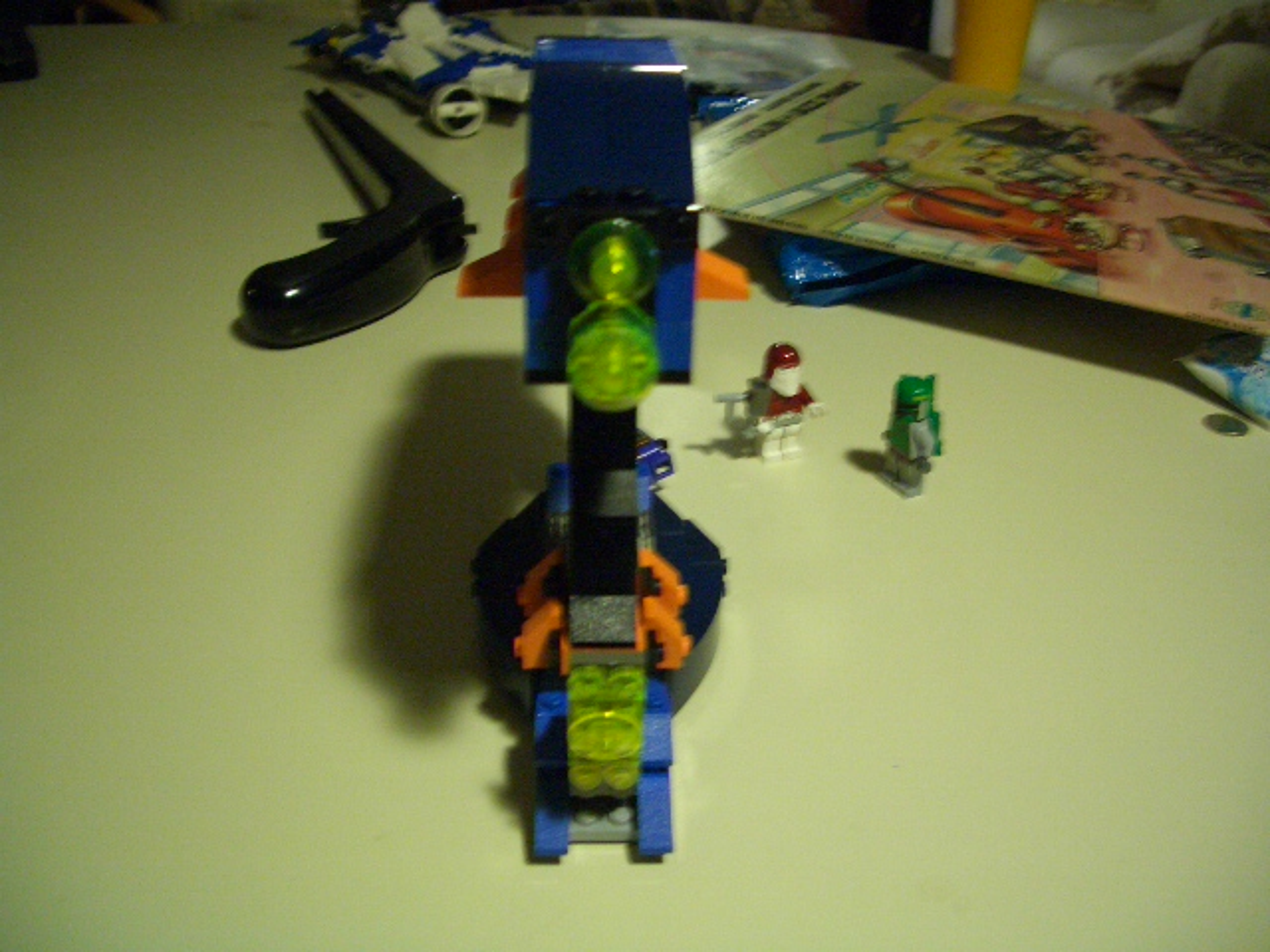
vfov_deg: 40.7
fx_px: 1284
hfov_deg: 52.6
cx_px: 635
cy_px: 476
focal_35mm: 35
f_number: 2.6
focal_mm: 5.8
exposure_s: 1/10
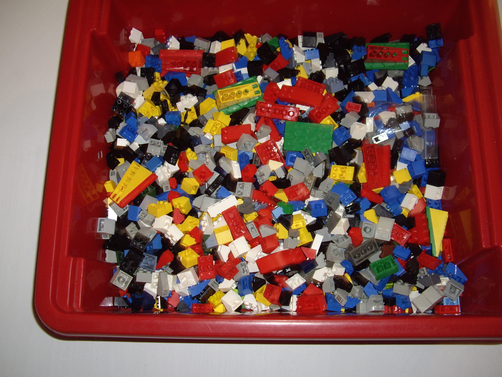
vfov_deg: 37.7
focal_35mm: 38
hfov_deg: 49.0
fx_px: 551
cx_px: 251
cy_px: 188
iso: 200
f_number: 2.8
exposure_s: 1/40
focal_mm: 7.9
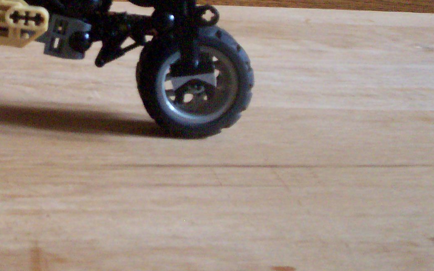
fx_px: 993
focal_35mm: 84
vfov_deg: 15.3
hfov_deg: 23.8
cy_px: 22
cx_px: 18
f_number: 4.5
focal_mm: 5.9
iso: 332
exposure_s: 1/8
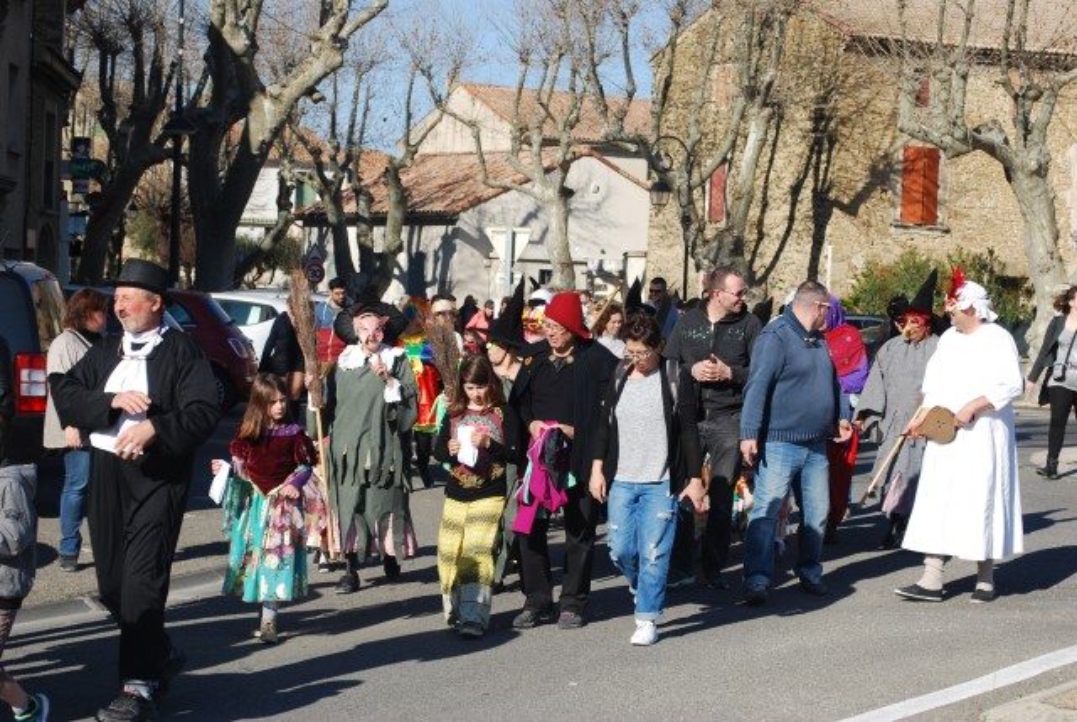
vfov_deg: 16.6
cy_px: 361
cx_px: 538
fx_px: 2472
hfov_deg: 24.6
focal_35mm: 82
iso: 100
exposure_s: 1/250
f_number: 8
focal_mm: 55
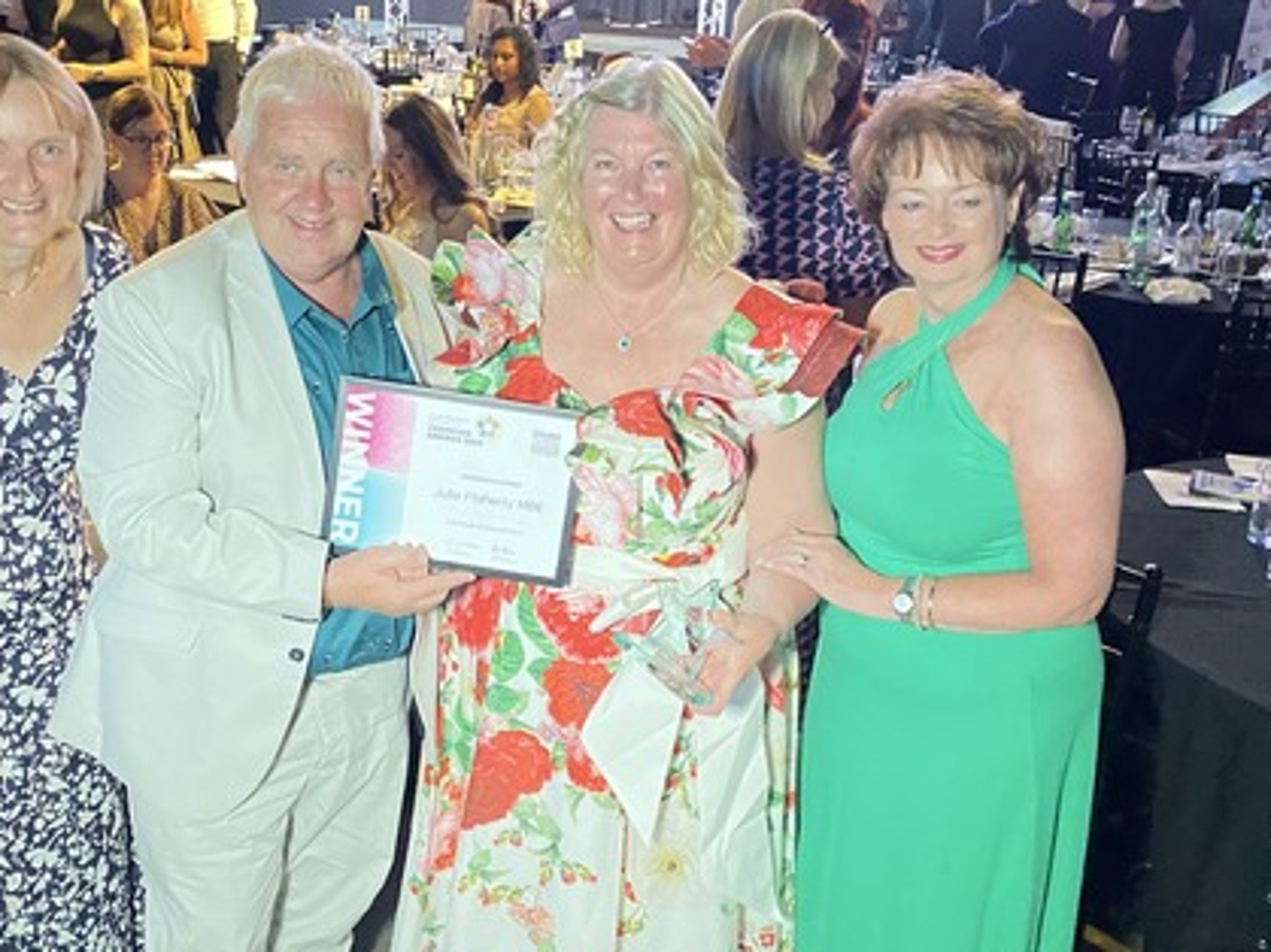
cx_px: 522
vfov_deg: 35.1
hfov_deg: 45.6
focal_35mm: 41
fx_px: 1505
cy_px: 487
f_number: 1.8
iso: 800
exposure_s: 1/25
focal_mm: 4.25
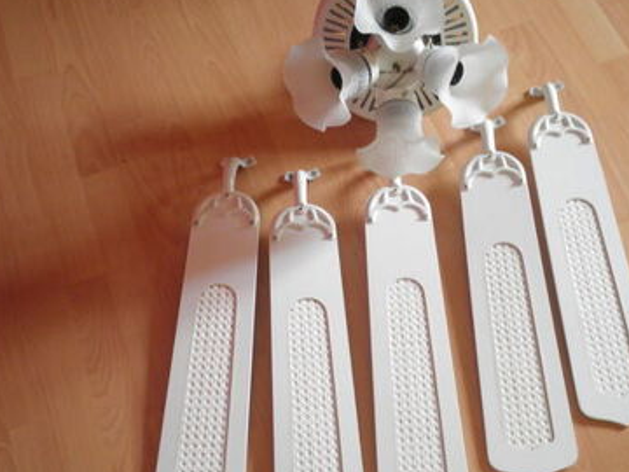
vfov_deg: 30.3
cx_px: 369
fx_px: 872
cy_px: 248
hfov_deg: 39.5
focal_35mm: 48
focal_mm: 6.4
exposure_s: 1/8
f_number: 3.1
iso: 160
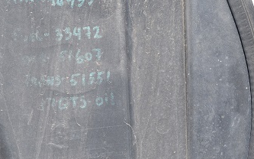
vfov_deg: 16.2
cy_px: 137
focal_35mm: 80
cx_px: 63
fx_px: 553
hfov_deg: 25.5
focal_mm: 29
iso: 200
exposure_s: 1/320
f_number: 9
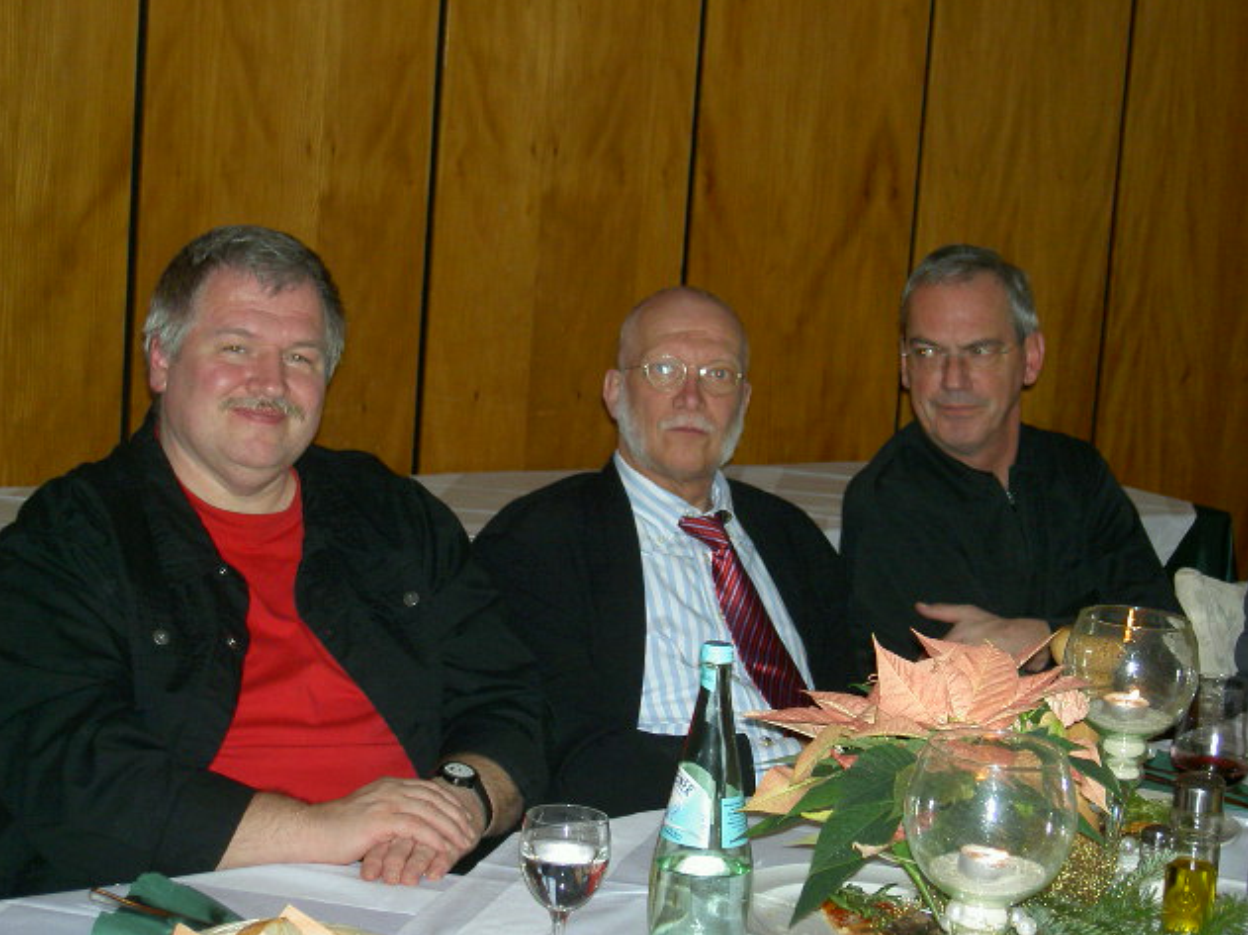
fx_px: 2523
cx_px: 625
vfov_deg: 21.0
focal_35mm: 70
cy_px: 465
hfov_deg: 27.8
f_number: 3.7
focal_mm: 14.2
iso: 100
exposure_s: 1/73
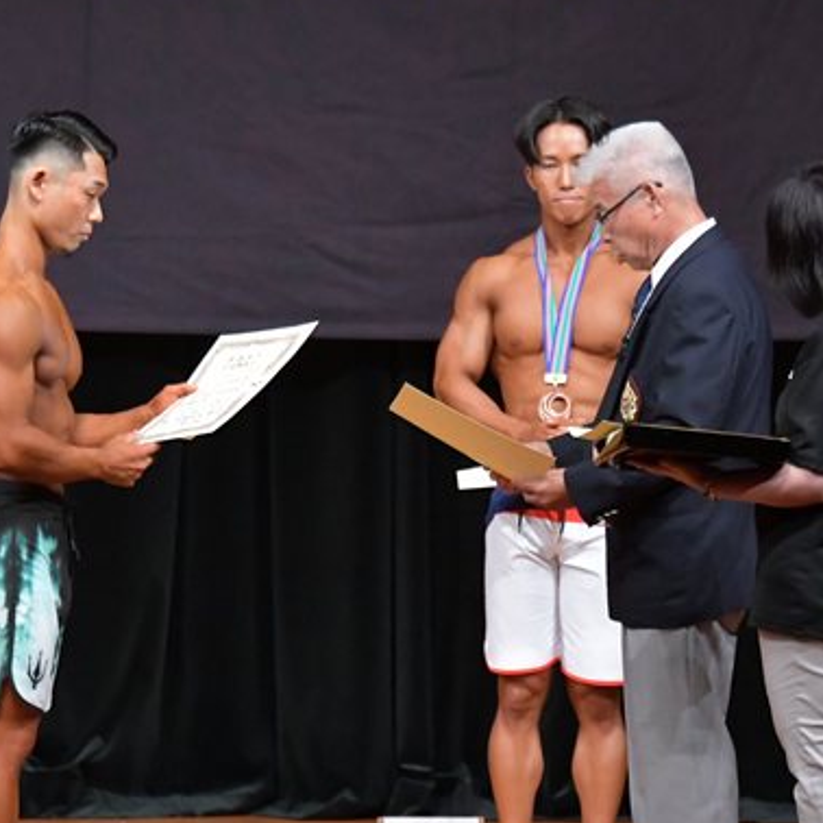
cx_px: 415
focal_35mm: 418
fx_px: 11244
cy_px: 505
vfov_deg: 4.2
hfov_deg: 4.2
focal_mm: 160
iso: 5000
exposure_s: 1/400
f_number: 5.6
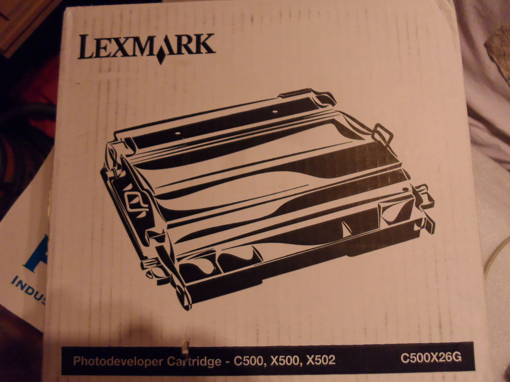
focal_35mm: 25
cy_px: 191
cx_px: 255
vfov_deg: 54.9
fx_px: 368
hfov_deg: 69.4
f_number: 2.5
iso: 400
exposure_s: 1/15
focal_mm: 4.5
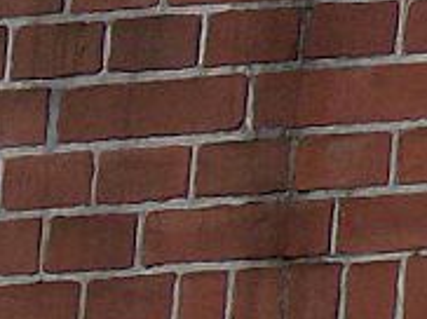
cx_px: 971
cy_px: -266
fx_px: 7478
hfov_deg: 3.2
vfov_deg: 2.4
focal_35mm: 607
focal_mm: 18
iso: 100
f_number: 4.8
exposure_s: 1/248
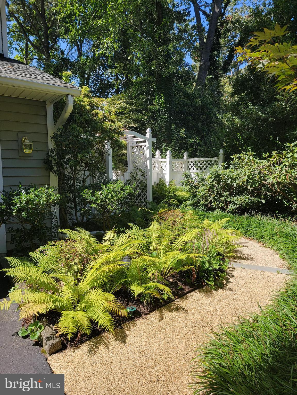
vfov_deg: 71.6
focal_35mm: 24
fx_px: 275
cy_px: 198
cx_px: 148
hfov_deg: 56.8
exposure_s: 1/454
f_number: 1.8
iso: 16
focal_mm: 6.7
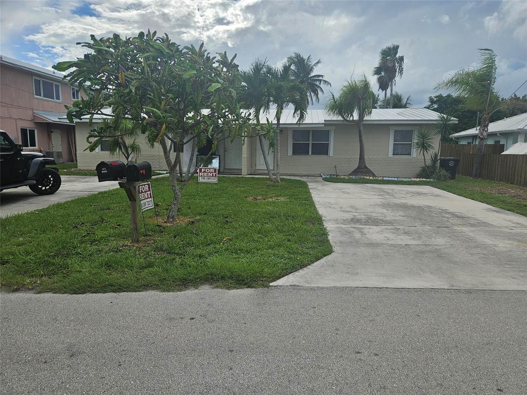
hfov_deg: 73.9
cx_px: 264
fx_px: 350
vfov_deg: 58.9
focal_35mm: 23
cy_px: 198
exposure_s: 1/2790
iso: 25
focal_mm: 5.4
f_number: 1.8
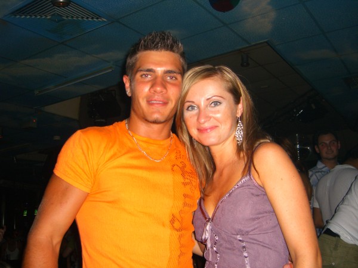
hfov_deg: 49.0
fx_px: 393
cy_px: 134
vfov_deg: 37.7
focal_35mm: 38
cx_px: 179
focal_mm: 7.9
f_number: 2.8
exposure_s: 1/60
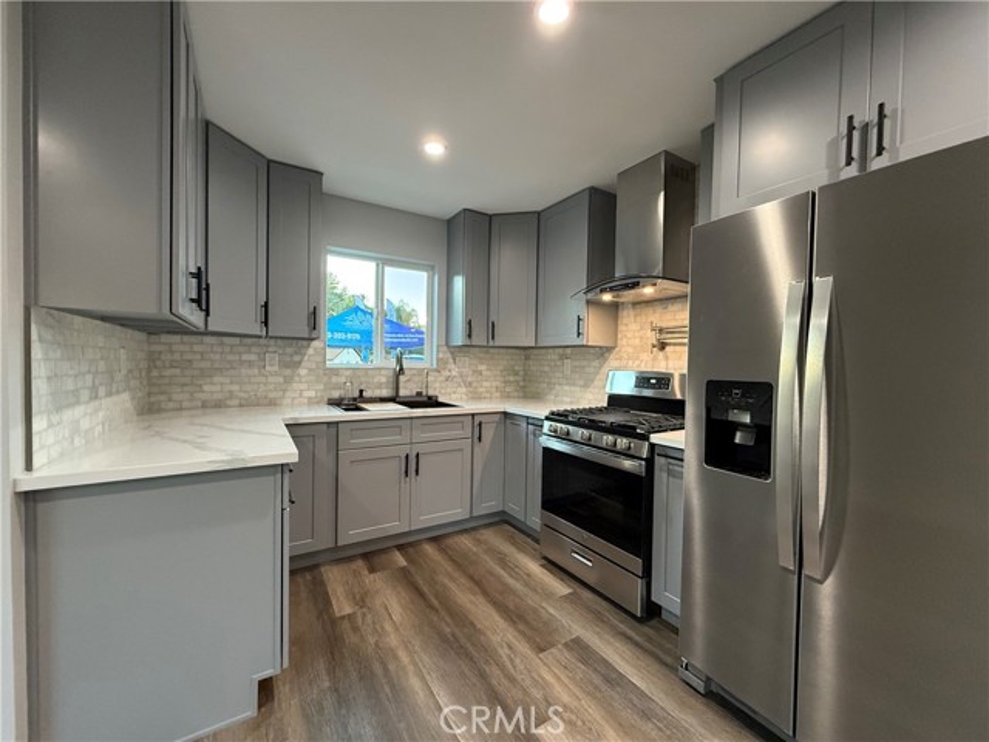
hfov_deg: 102.1
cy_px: 371
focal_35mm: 14
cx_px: 494
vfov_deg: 85.7
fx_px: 400
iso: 400
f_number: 2.2
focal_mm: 2.22
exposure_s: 1/120
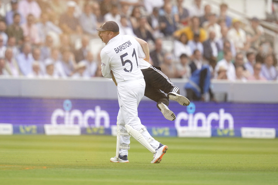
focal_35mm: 560
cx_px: 139
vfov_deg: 2.5
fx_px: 4324
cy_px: 92
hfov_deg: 3.7
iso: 1250
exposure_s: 1/3200
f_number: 4
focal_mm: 560
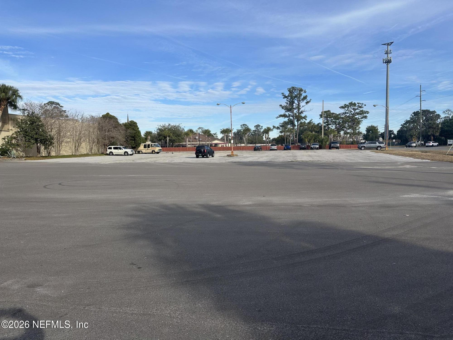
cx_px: 226
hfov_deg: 71.6
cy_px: 170
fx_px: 314
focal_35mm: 24
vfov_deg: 56.8
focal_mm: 6.86
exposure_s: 1/3597
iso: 80
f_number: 1.78
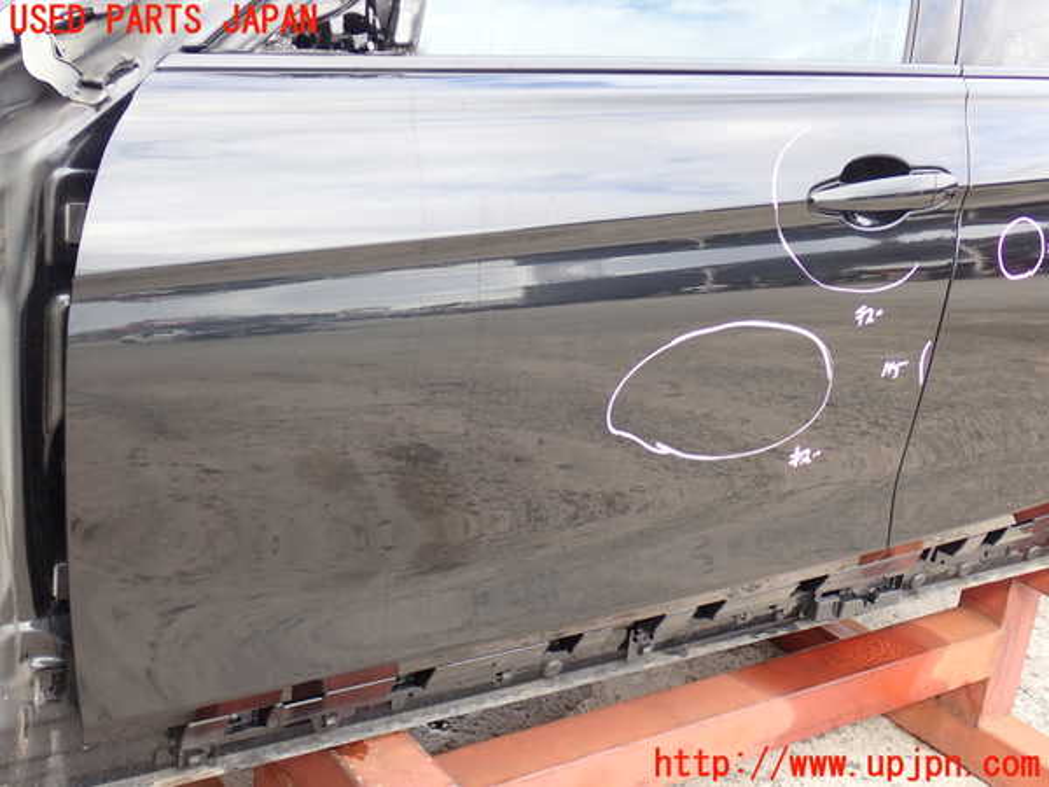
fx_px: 1333
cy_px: 394
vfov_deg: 32.9
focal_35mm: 44
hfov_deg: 42.9
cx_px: 524
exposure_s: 1/100
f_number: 2.9
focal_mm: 7.84
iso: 100
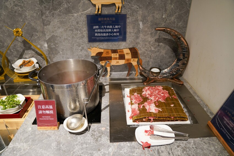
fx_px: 156
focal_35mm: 24
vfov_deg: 53.1
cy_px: 78
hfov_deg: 73.8
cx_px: 117
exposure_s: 1/30
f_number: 2.8
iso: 320
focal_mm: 24
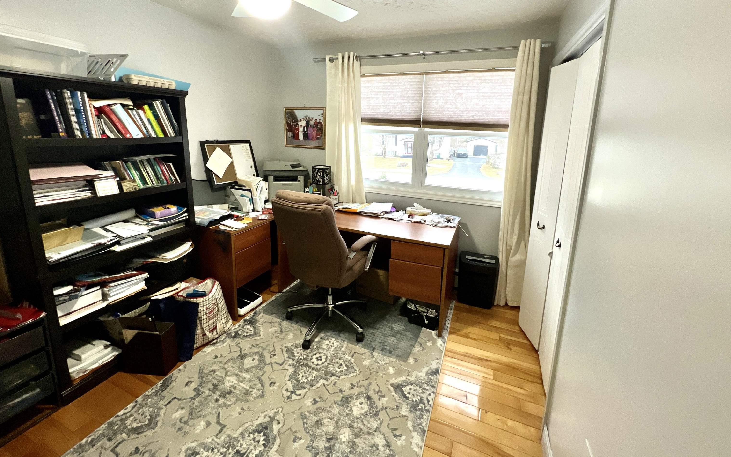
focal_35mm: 14
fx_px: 279
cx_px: 370
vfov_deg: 77.7
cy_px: 182
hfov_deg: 105.3
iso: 250
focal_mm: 1.57
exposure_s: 1/60
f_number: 1.8
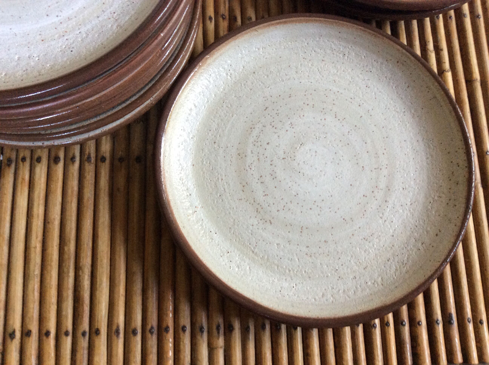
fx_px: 451
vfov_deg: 44.1
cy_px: 182
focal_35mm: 32
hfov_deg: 56.9
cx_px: 244
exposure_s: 1/25
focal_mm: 3.3
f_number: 2.4
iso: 160
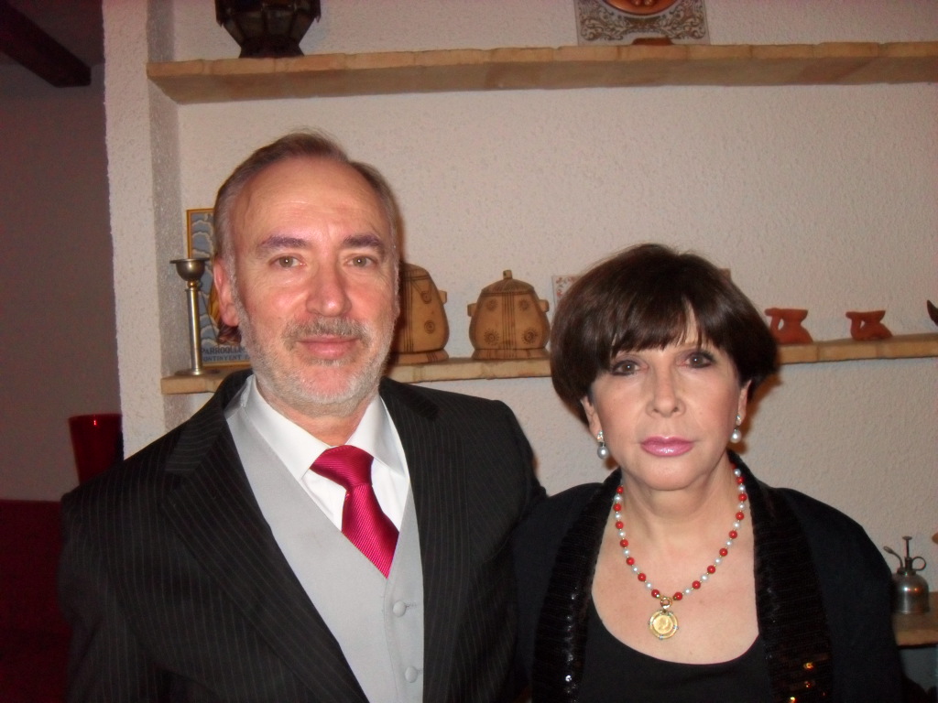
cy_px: 352
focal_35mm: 35
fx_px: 948
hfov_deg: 52.6
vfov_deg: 40.7
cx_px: 469
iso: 400
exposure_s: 1/45
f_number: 2.8
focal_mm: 6.2
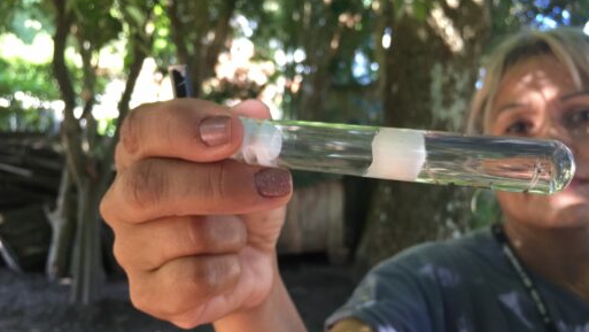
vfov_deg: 36.4
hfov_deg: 61.0
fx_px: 500
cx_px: 293
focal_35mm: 32
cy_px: 214
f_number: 2.2
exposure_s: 1/30
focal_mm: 4.15
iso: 50
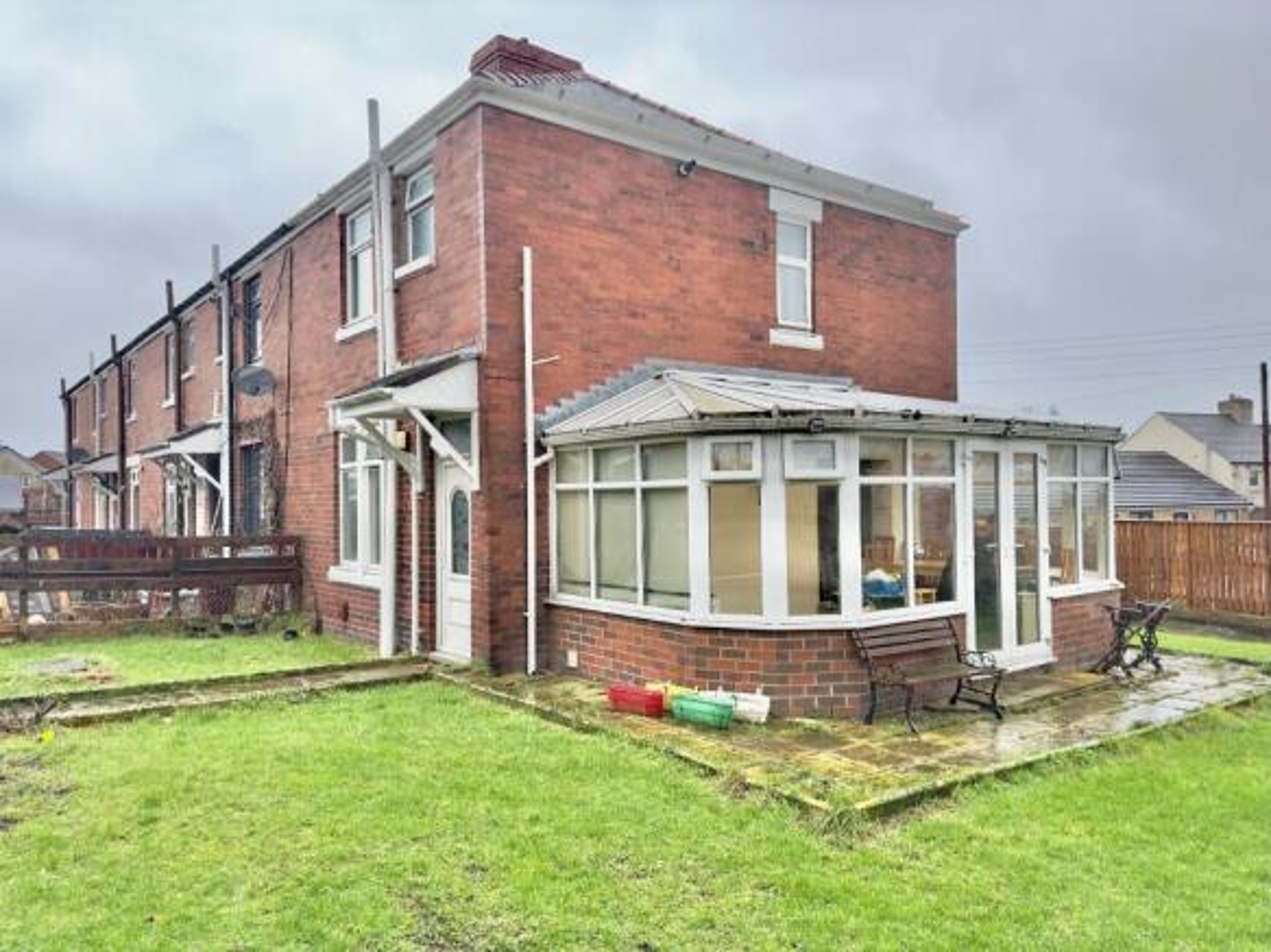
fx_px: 881
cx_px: 636
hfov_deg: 71.6
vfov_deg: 56.8
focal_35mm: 24
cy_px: 476
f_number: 1.78
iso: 100
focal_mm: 6.86
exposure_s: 1/932
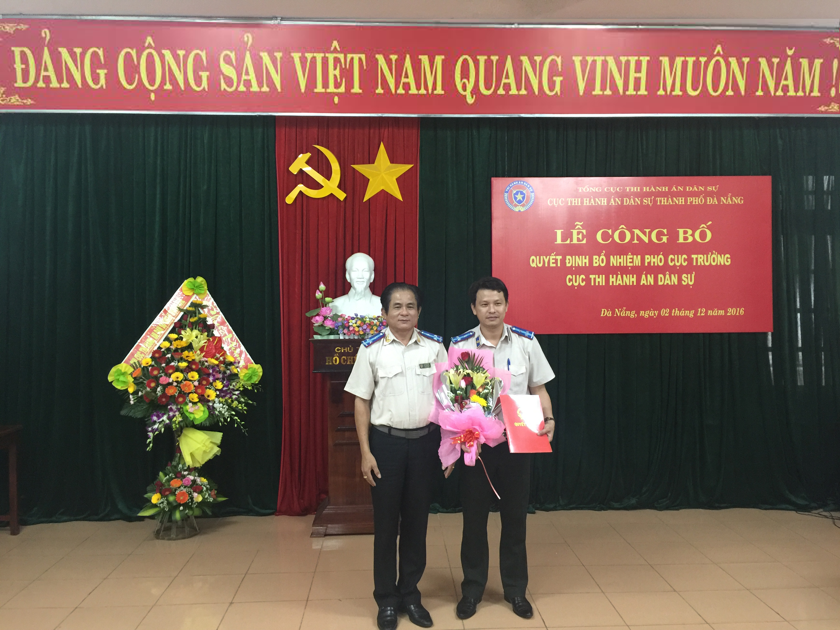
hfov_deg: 61.7
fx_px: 704
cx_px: 420
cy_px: 315
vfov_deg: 48.2
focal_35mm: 29
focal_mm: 4.15
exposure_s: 1/10
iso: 125
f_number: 2.2
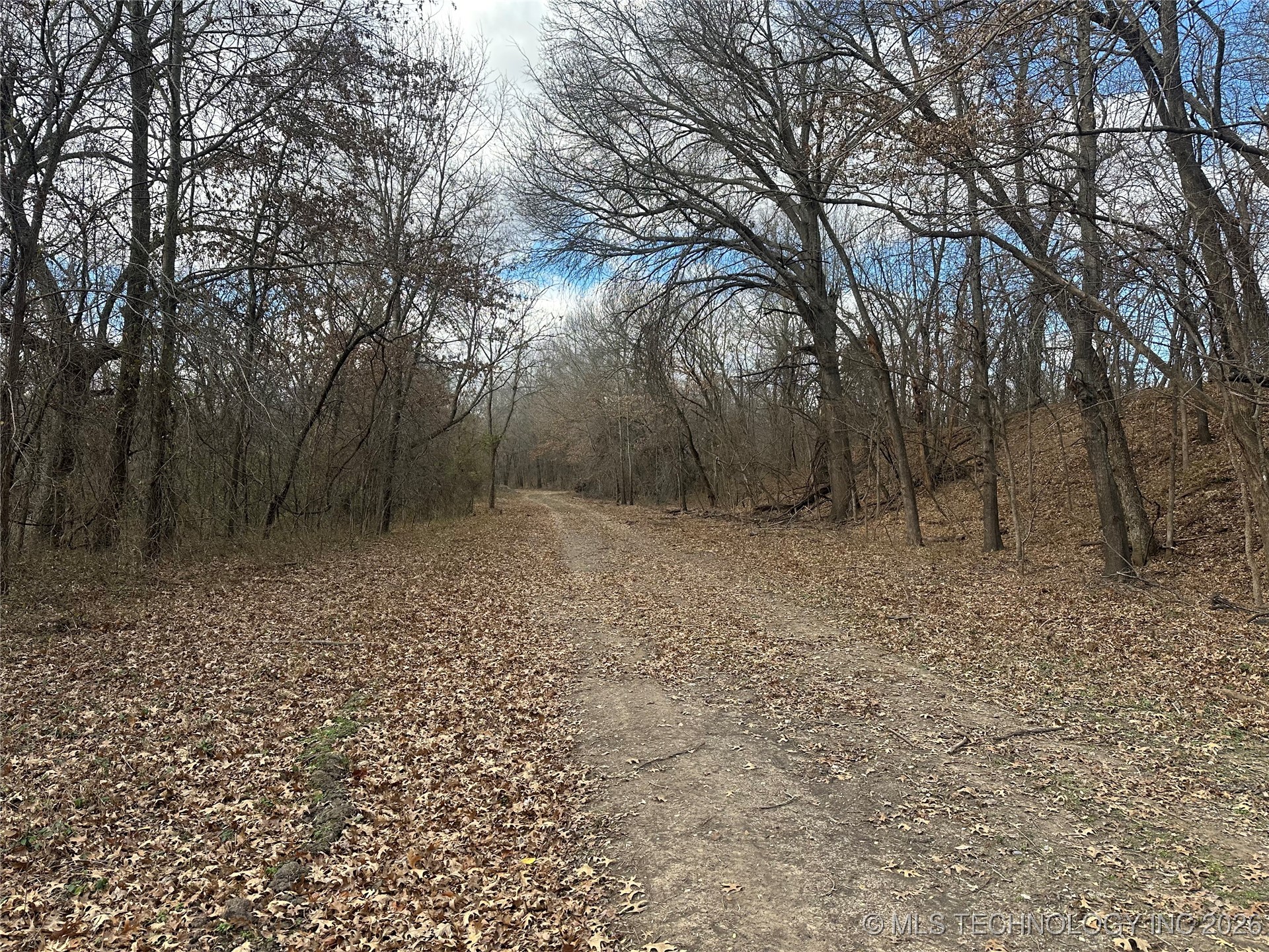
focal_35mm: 24
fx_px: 880
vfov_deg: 56.8
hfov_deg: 71.6
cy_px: 476
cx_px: 634
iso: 80
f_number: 1.78
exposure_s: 1/894
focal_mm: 6.86
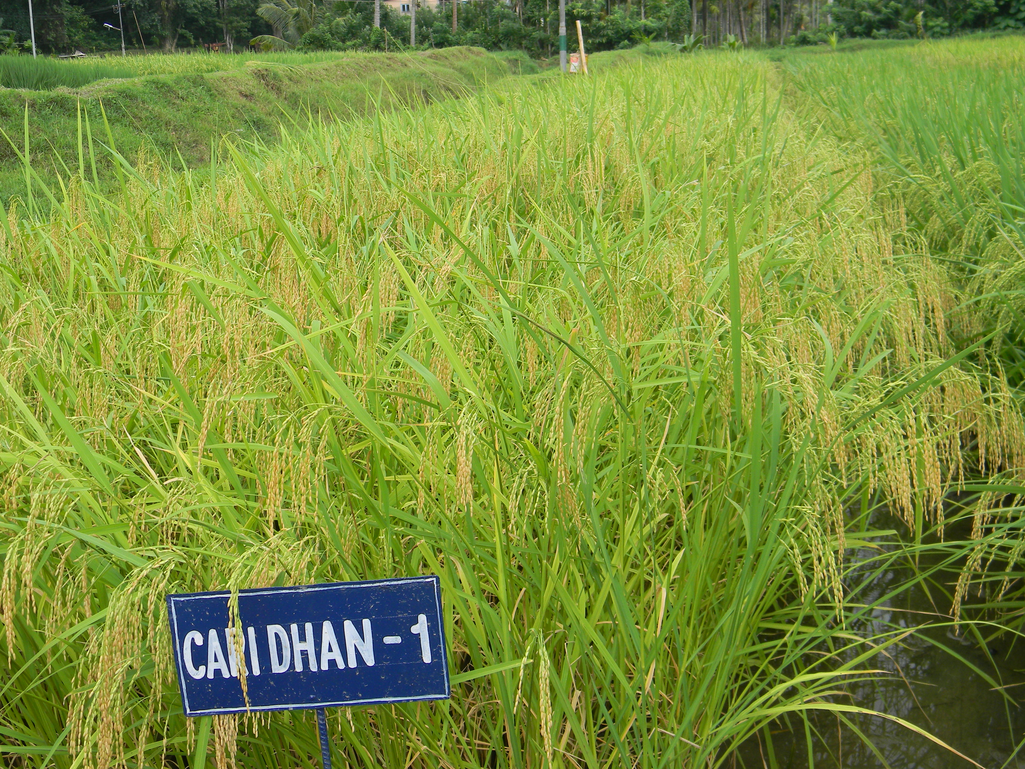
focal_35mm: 47
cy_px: 384
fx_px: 1392
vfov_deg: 30.9
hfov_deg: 40.4
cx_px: 512
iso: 80
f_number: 3.9
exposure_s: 1/208
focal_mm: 8.6
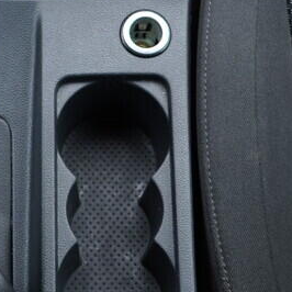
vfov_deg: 14.6
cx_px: 57
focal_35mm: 118
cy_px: 8
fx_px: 1126
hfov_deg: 14.7
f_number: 2.8
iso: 250
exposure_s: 1/40
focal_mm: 24
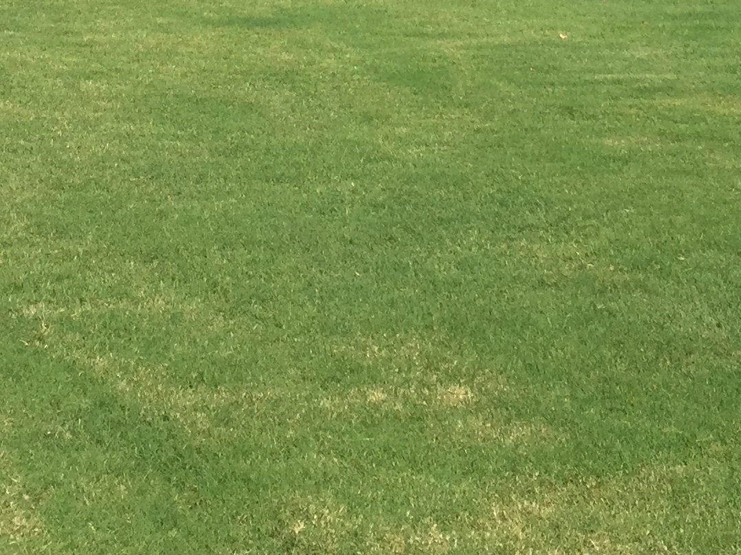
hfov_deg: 22.3
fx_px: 1884
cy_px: -162
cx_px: 385
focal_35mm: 88
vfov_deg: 15.9
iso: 32
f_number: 2.2
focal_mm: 4.15
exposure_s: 1/2475
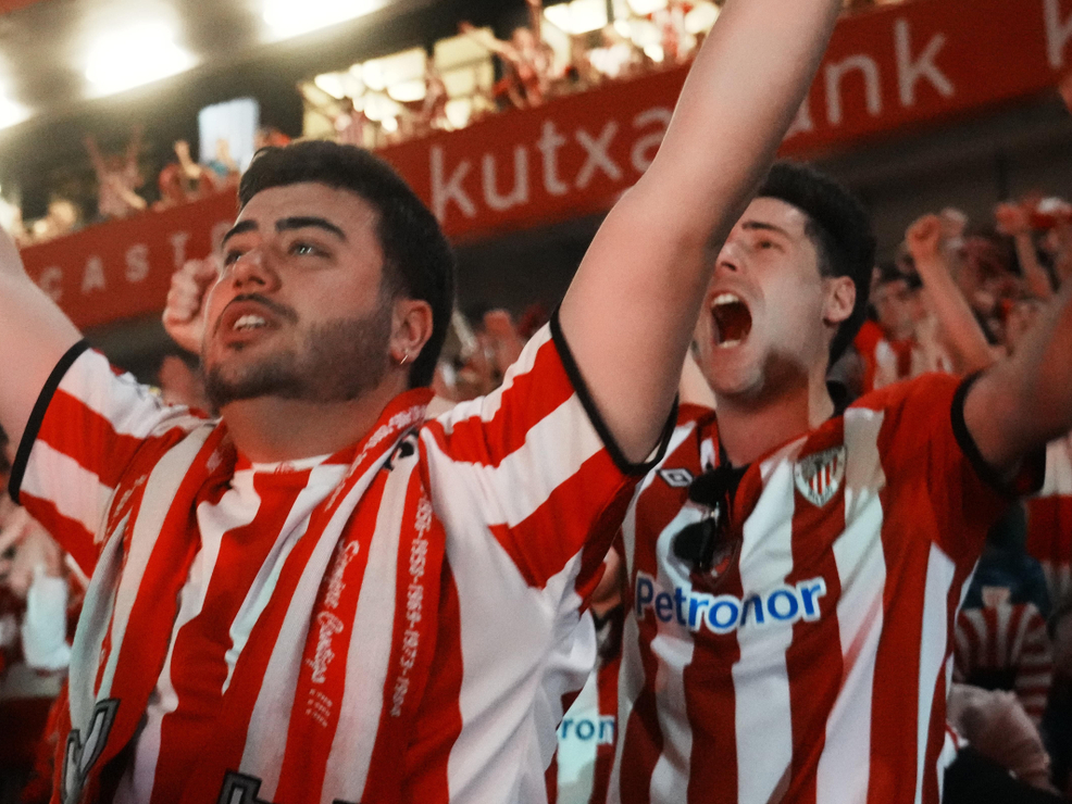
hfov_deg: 24.5
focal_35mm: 78
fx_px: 2416
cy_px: 495
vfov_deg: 18.9
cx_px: 158
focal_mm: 40
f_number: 4
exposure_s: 1/125
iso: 12800
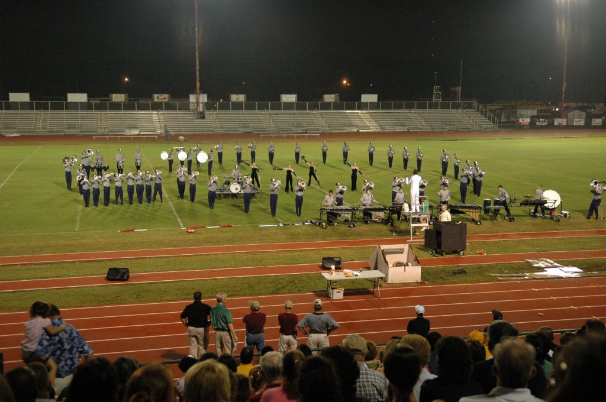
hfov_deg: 42.4
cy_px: 201
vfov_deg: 28.9
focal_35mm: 46
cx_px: 303
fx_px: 782
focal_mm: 31
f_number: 2.8
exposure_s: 1/60
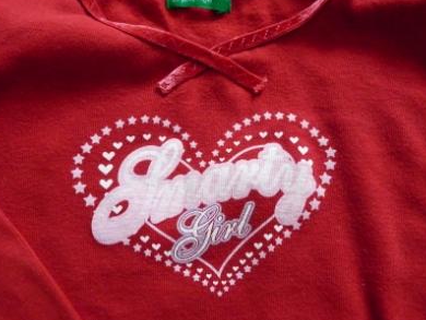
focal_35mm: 31
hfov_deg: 58.3
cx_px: 213
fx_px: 382
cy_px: 153
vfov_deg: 45.5
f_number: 2.8
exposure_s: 1/25
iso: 800
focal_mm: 4.8
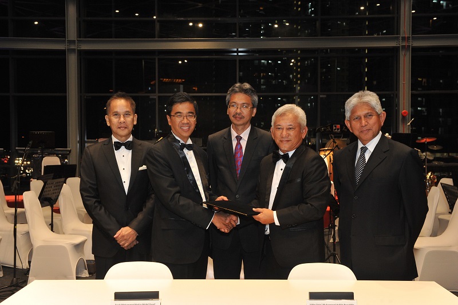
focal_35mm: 42
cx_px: 229
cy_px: 152
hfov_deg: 46.4
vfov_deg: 31.8
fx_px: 534
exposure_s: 1/80
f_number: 4.5
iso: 2500
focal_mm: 42
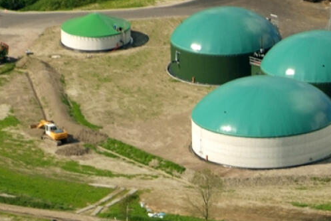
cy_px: 106
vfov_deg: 1.9
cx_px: 320
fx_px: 6653
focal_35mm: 723
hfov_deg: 2.8
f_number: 4.5
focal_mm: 200
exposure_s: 1/900
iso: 500
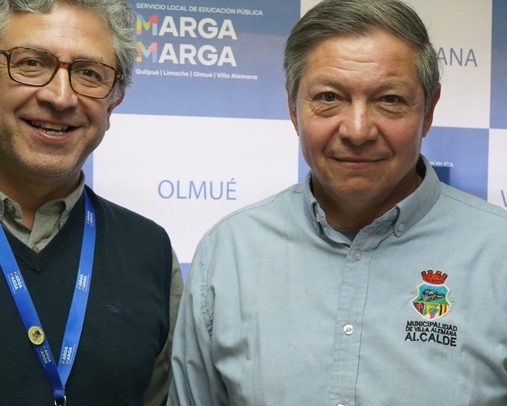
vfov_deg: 18.9
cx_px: 201
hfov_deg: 23.5
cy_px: 244
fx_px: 1216
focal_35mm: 81
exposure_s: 1/160
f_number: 7.1
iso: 1600
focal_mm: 38
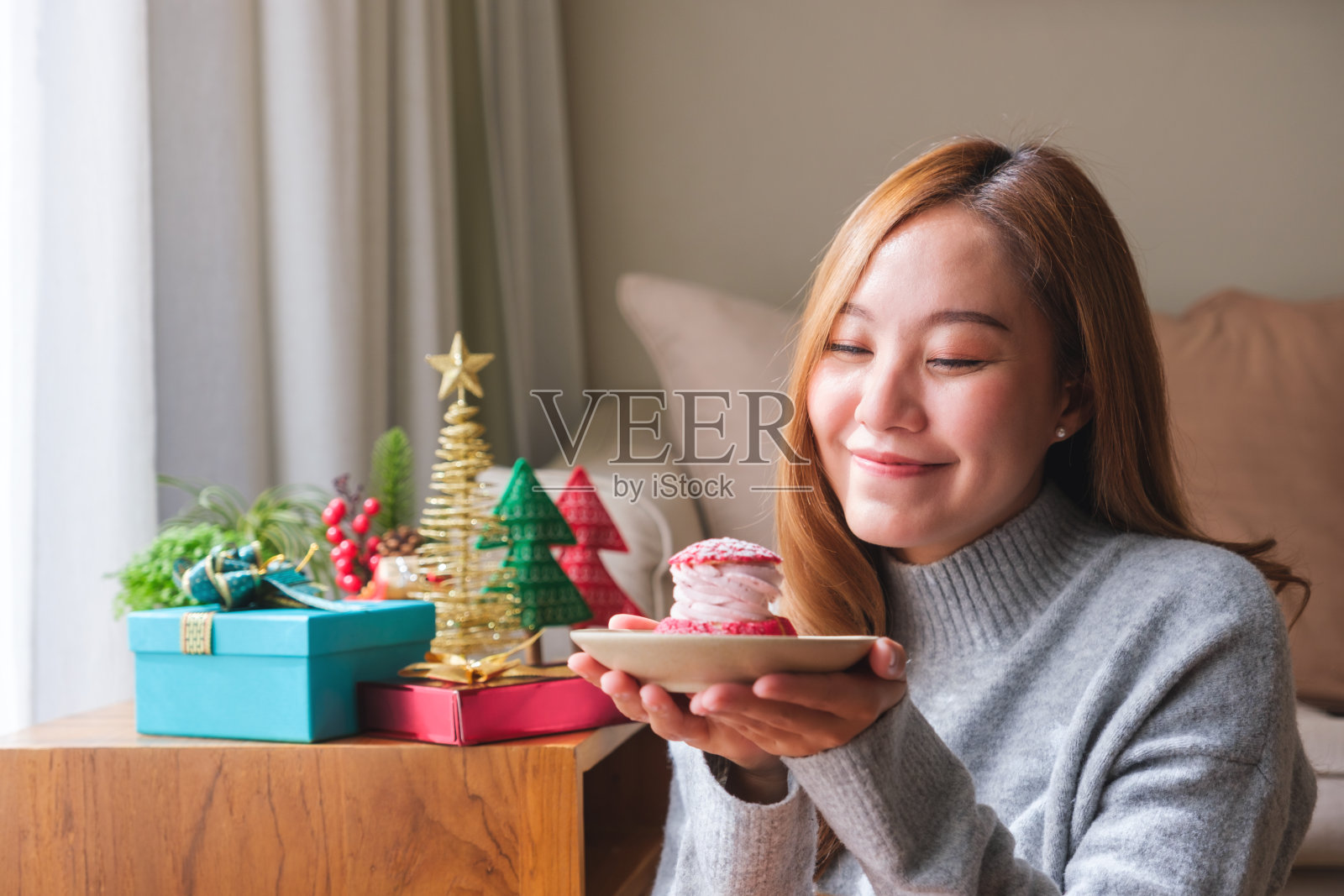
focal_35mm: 60
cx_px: 672
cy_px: 448
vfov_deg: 22.6
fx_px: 2240
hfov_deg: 33.4
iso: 160
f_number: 2.8
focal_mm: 40.1
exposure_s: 1/250
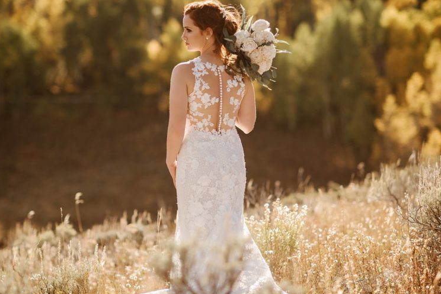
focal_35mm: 117
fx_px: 1434
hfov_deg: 17.5
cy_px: 117
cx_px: 184
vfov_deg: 11.7
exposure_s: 1/4000
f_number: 2
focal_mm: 85
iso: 200
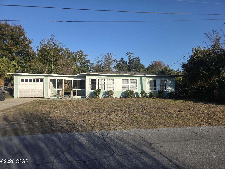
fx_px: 149
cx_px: 112
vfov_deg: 58.9
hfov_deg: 73.9
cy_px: 84
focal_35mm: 23
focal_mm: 6.3
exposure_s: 1/5296
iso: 80
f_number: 1.7
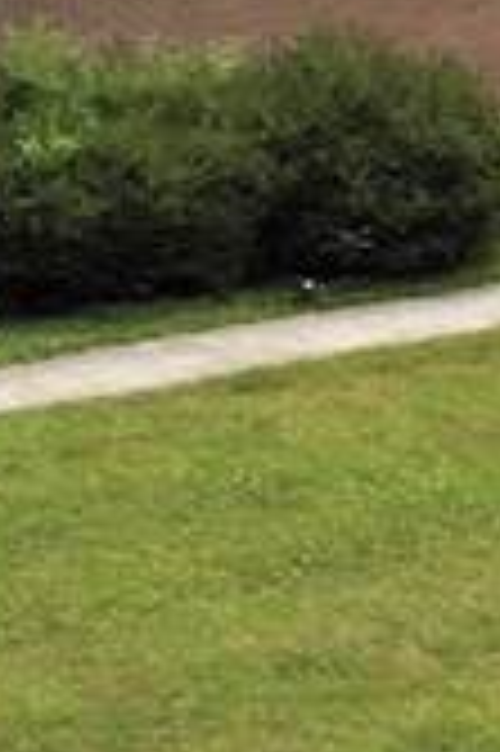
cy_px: -288
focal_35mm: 153
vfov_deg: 12.9
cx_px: 514
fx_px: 3194
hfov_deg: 8.9
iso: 100
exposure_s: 1/1135
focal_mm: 4.5
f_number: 2.8
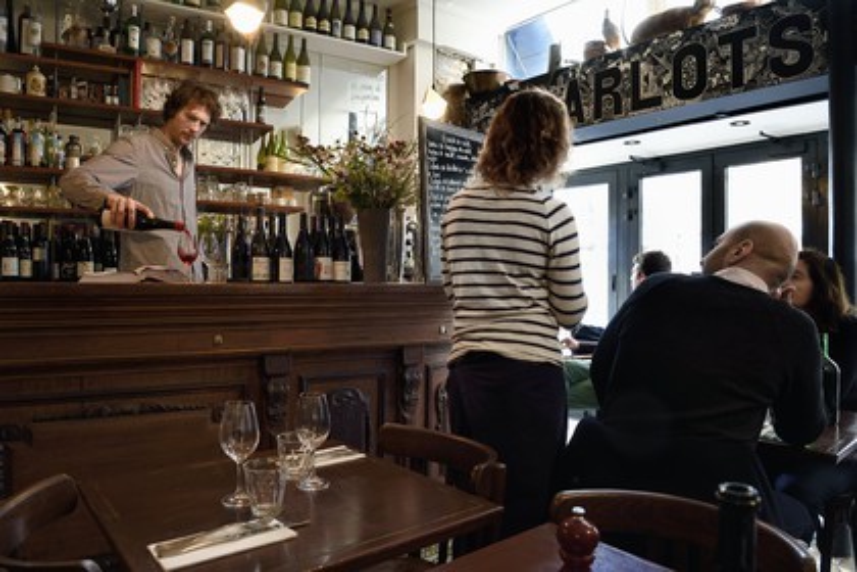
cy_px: 286
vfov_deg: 53.1
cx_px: 428
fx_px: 571
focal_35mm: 24
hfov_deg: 73.7
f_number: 6.3
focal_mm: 24
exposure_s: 1/8
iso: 800
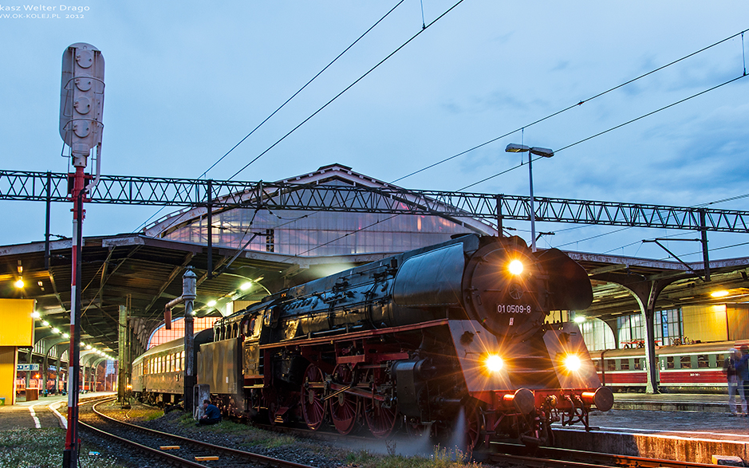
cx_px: 378
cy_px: 263
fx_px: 817
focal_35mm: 40
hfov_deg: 49.3
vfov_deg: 32.0
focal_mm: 24
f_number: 9
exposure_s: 10
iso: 200
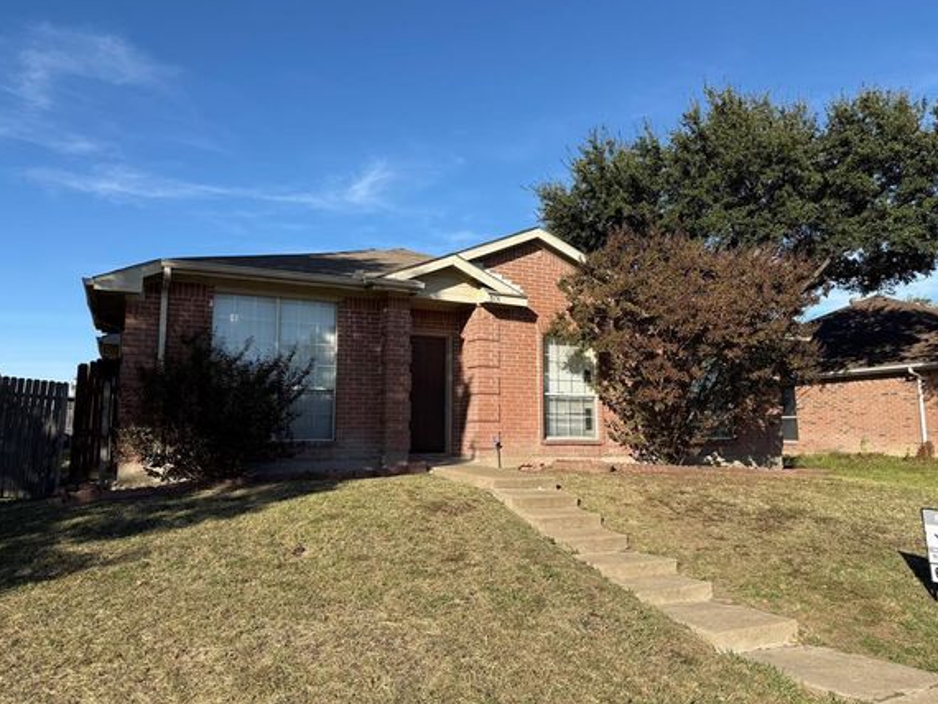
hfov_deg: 69.4
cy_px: 346
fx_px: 678
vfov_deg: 54.9
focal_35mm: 25
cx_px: 456
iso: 80
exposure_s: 1/3759
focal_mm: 6.76
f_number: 1.78
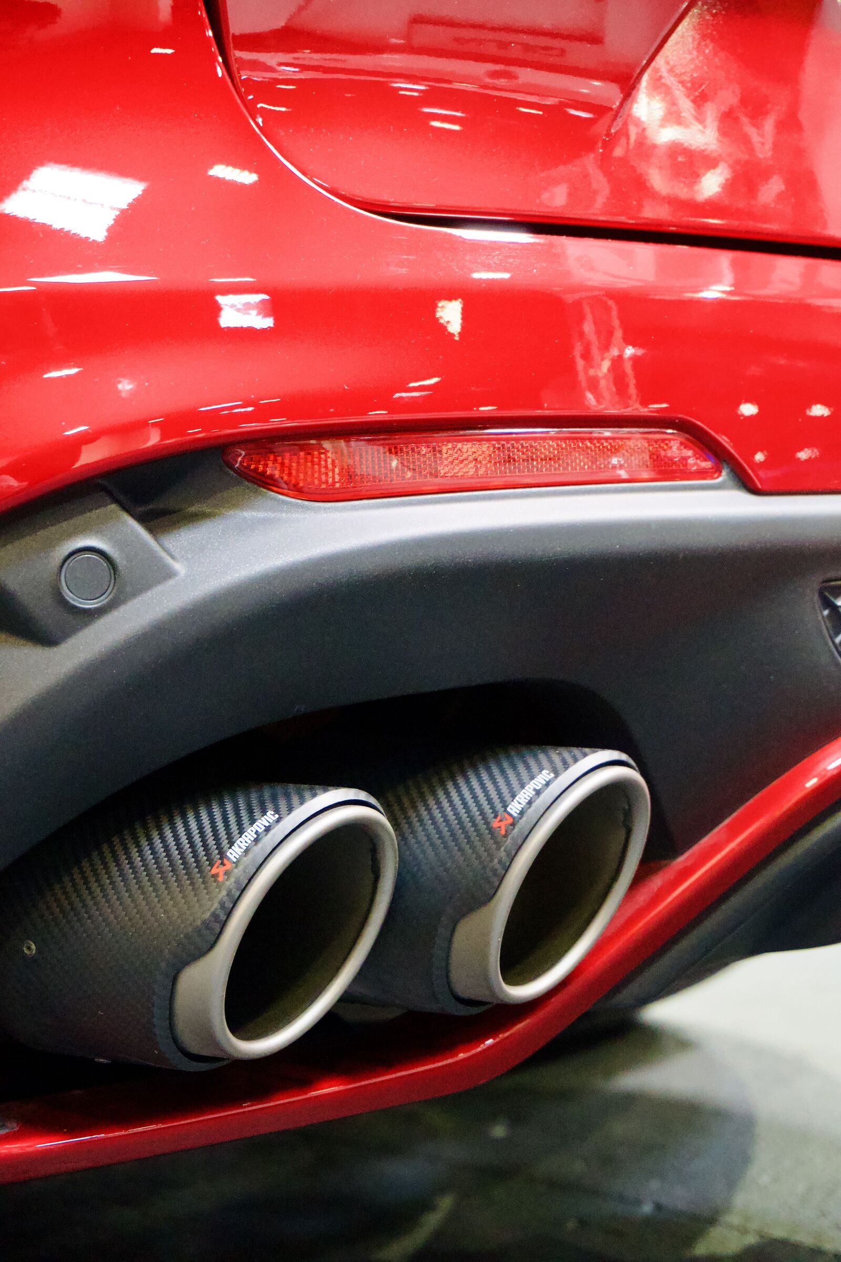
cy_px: 631
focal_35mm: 75
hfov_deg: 18.2
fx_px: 2628
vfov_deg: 27.0
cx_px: 420
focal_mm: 50
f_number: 5.6
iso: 6400
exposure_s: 1/60
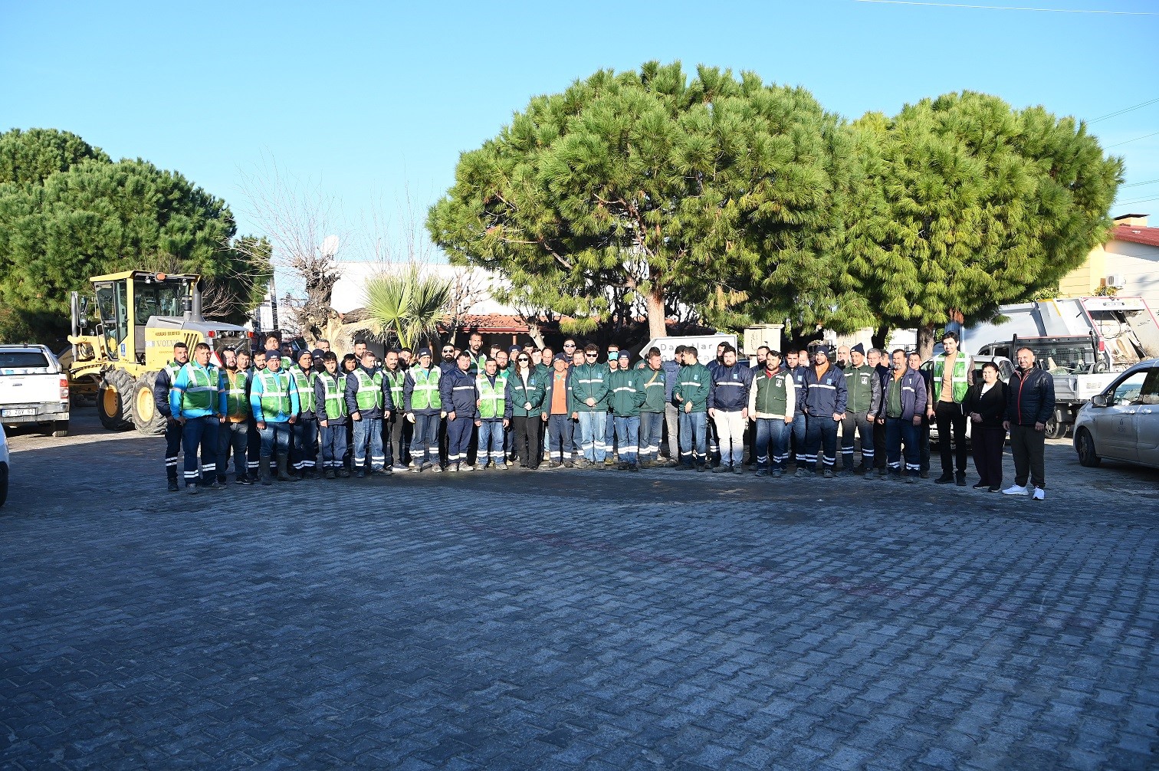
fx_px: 933
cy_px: 386
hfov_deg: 63.7
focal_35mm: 29
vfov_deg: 44.9
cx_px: 580
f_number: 6.3
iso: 1250
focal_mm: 29
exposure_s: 1/2000
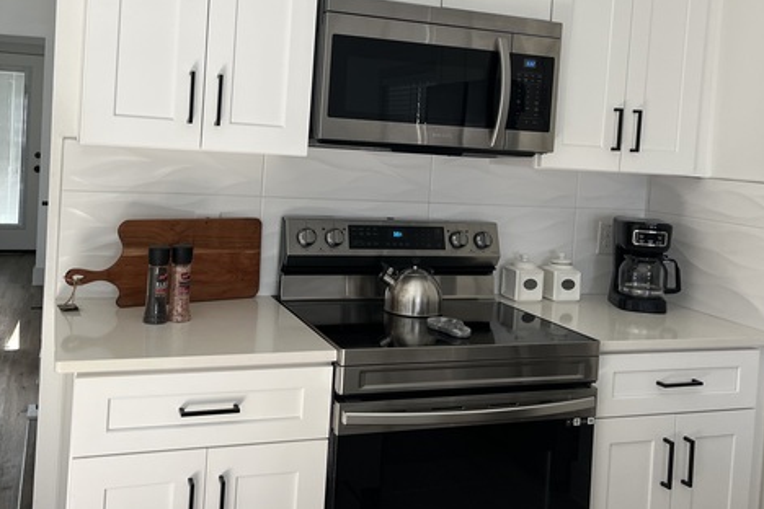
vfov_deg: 35.5
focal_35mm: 37
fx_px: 785
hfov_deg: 51.8
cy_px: 165
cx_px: 338
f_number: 1.6
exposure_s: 1/121
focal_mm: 5.1
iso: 100
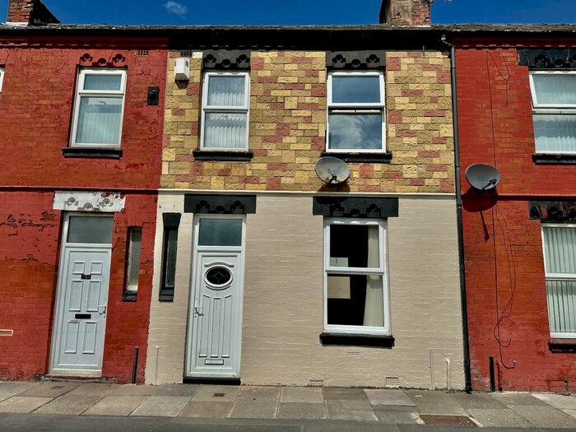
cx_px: 288
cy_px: 216
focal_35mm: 24
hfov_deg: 71.6
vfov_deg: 56.8
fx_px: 399
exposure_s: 1/10753
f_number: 1.78
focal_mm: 6.86
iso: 80
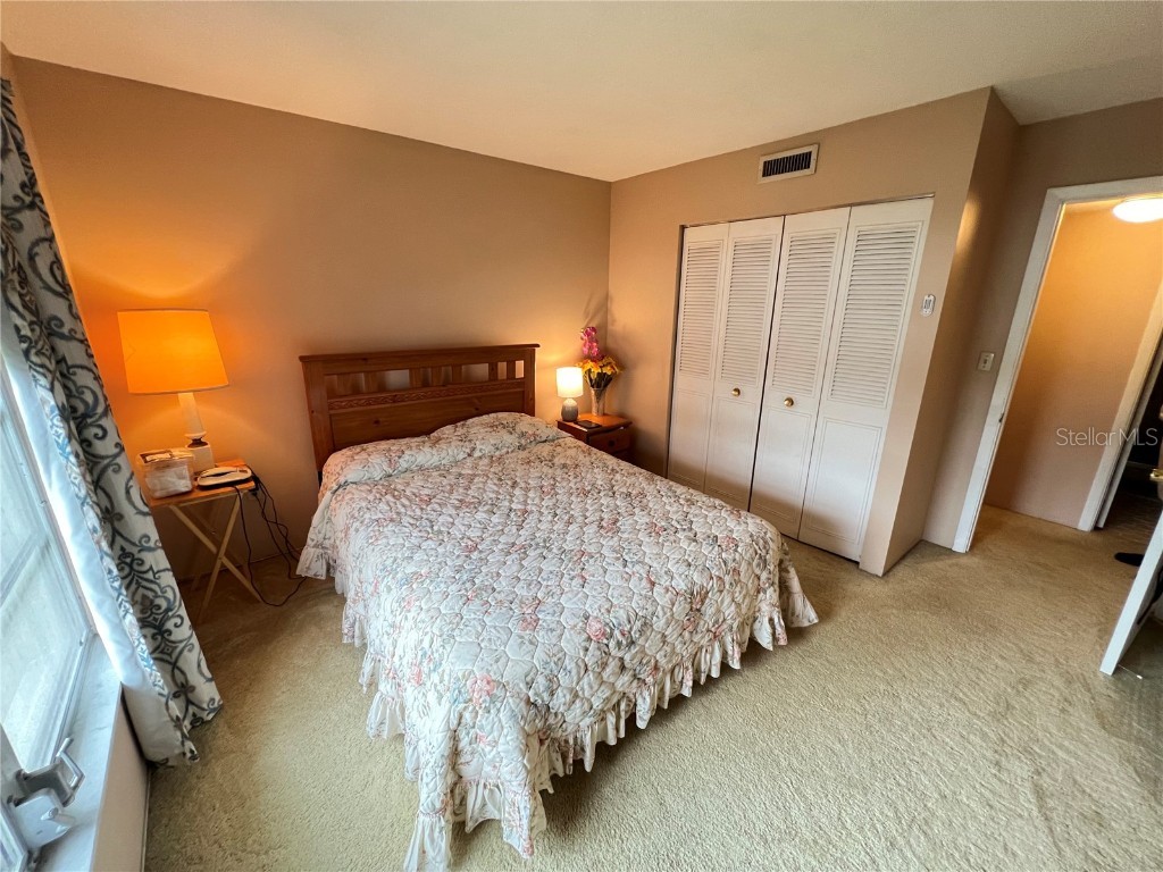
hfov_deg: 106.2
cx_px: 582
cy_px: 436
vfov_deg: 89.9
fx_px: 437
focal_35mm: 13
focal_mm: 1.57
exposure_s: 1/60
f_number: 1.8
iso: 320
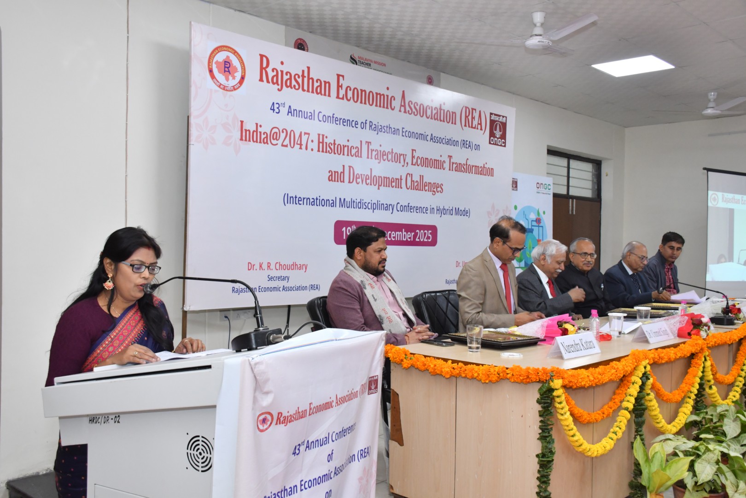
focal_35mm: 34
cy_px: 249
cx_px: 373
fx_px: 705
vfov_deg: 38.9
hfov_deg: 55.8
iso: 1250
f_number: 6.3
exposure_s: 1/125
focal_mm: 23
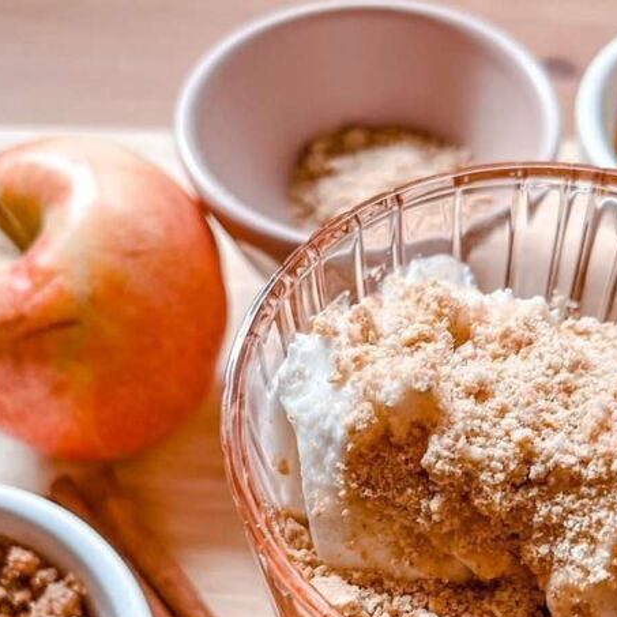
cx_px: 362
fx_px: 1049
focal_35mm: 52
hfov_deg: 32.7
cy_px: 436
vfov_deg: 32.4
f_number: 1.6
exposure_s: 1/60
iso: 80
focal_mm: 5.1
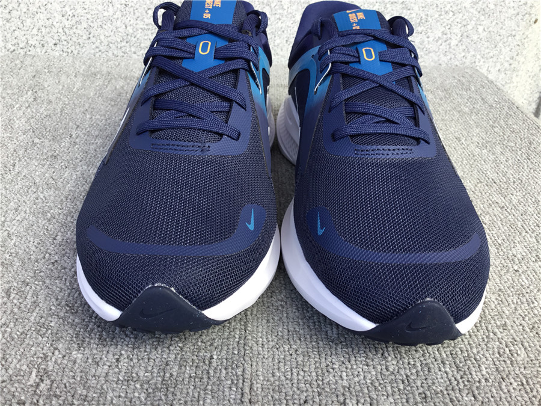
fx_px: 484
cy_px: 203
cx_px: 270
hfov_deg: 58.4
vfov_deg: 45.4
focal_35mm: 31
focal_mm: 3.3
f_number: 2.4
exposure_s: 1/112
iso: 25
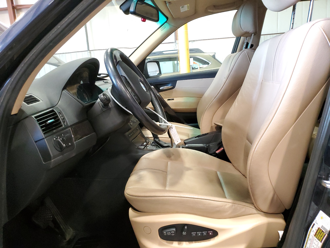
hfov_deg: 67.3
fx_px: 248
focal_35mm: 26
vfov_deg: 53.1
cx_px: 165
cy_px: 124
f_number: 1.5
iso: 397
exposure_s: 1/60.2
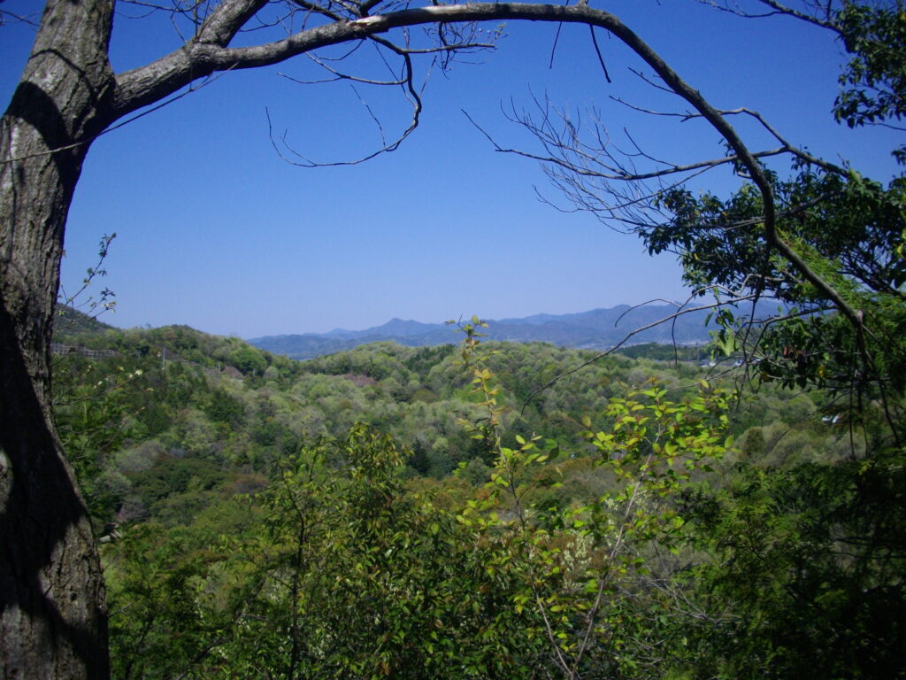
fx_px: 968
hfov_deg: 50.1
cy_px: 340
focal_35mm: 37
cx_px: 453
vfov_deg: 38.7
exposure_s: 1/500
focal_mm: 6.2
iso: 100
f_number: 5.6
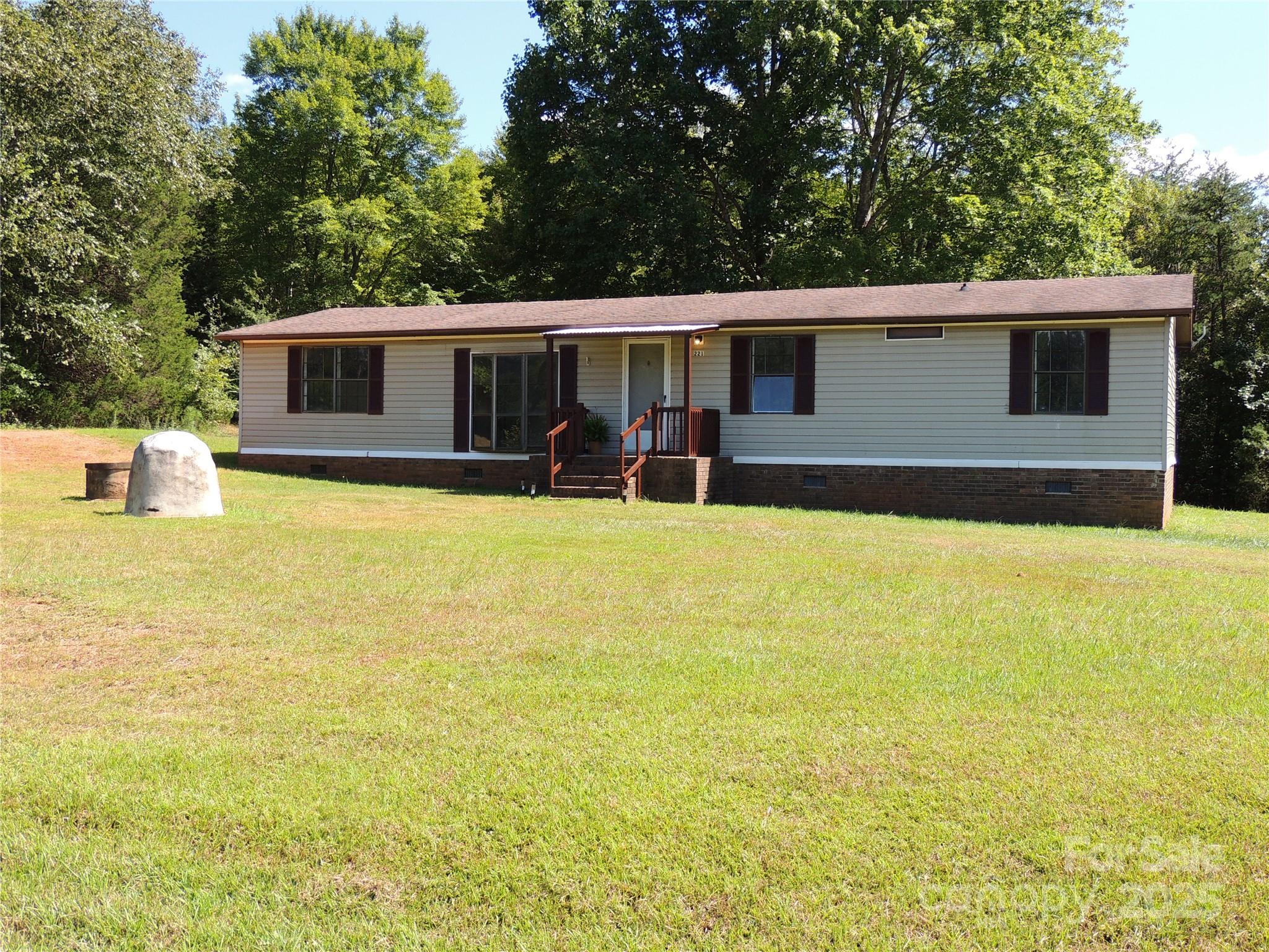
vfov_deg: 40.7
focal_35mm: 35
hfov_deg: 52.6
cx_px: 634
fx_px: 1283
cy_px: 476
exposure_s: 1/500
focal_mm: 6.2
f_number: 3.3
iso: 100
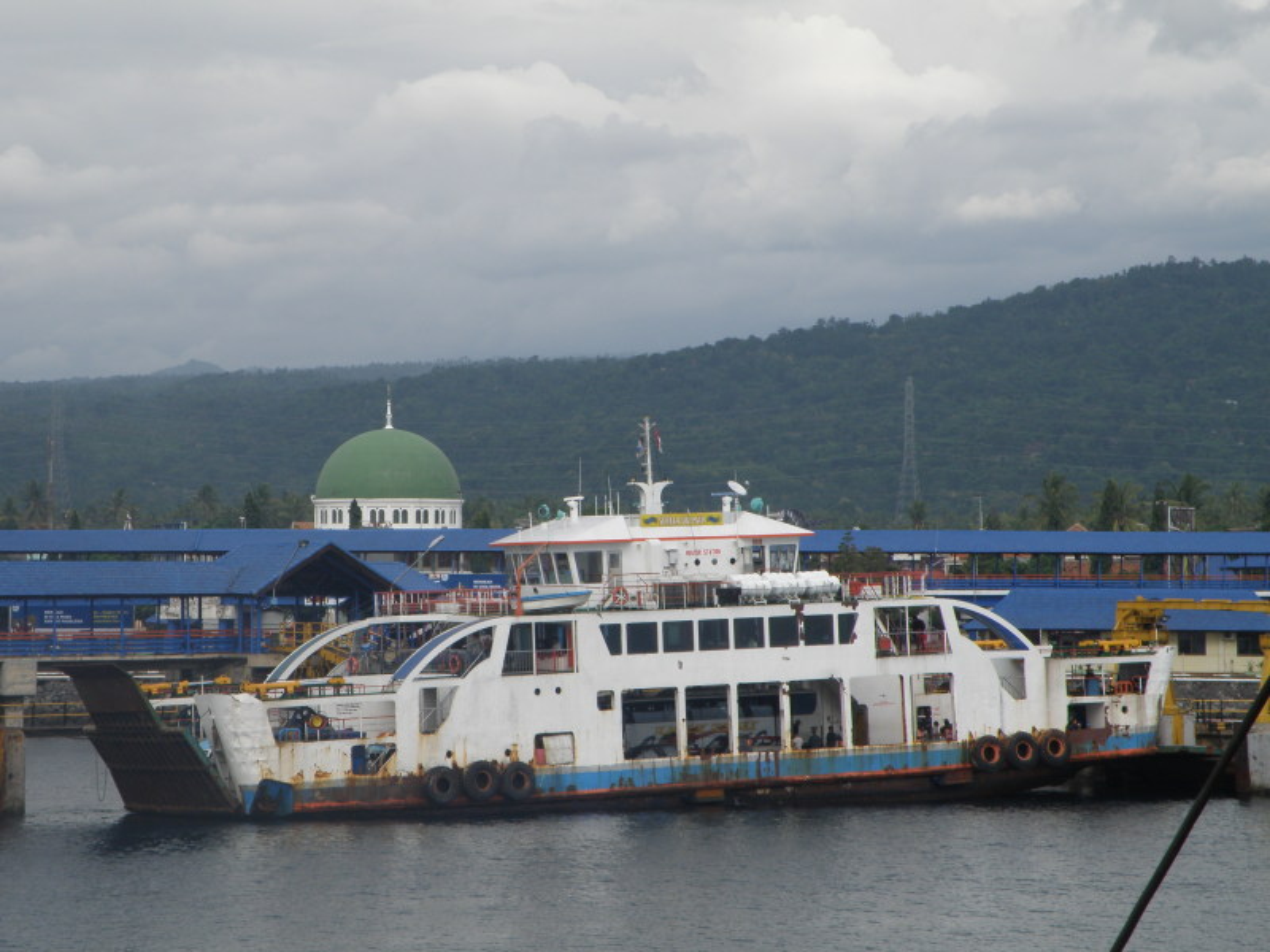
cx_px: 635
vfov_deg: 11.8
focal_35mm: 126
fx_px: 4623
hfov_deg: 15.6
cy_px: 476
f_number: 5.6
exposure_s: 1/320
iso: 64
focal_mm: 22.39
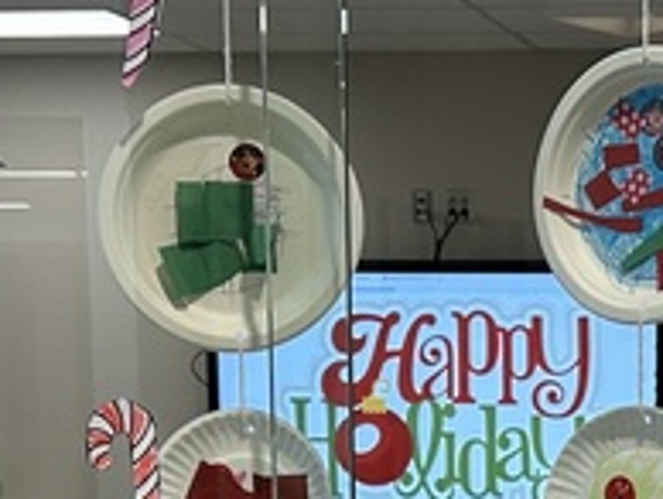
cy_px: 813
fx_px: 2627
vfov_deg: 10.4
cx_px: 663
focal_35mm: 137
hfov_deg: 14.2
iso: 80
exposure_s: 1/120
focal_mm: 5.7
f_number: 1.5
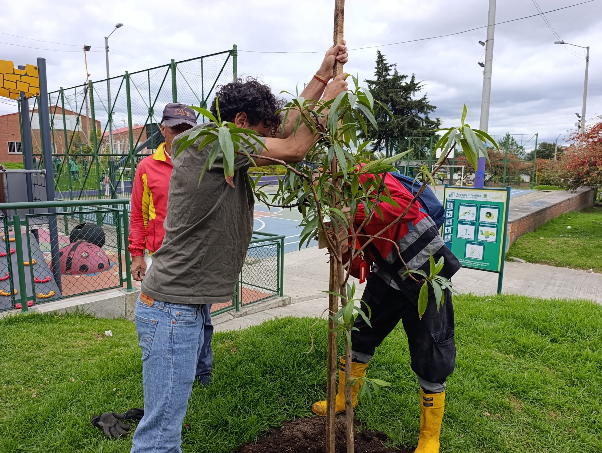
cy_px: 226
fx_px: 401
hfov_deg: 73.8
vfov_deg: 59.0
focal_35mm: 23
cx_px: 301
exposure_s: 1/433
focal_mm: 6.14
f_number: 1.6
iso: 50
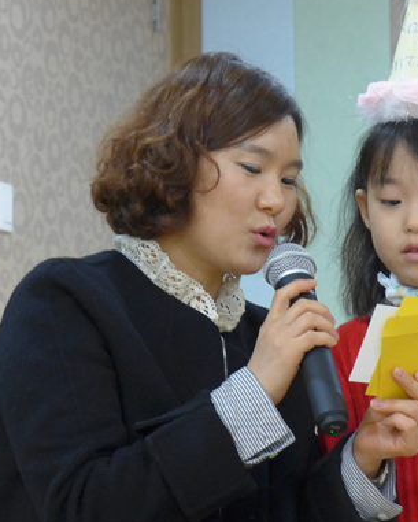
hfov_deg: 11.8
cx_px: 263
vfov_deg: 14.7
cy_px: 223
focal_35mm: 131
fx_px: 2025
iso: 400
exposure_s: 1/100
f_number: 2.2
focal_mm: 15.7
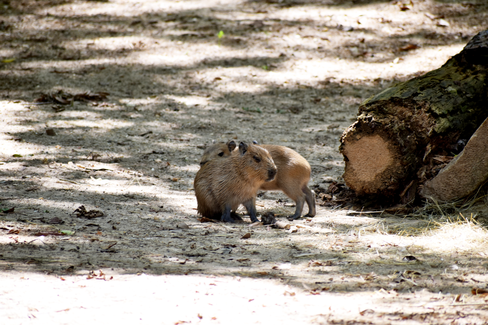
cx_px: 244
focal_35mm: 450
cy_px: 162
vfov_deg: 3.1
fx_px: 6100
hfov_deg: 4.6
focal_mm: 300
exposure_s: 1/200
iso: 320
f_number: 7.1
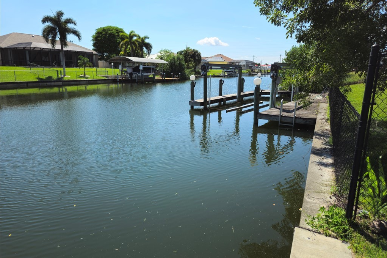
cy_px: 127
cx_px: 194
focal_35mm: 24
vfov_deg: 53.1
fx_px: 258
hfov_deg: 73.8
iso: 25
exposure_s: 1/1899
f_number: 1.8
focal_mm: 5.4
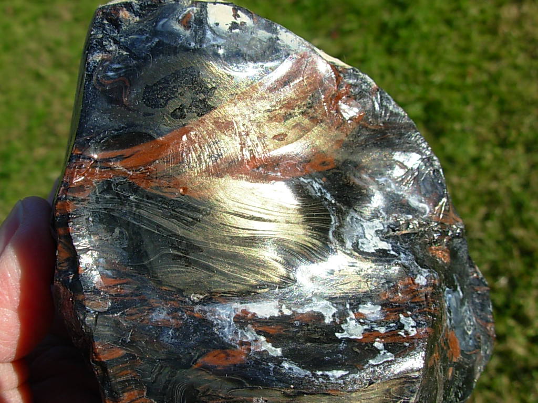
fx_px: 591
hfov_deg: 49.0
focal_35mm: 38
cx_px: 269
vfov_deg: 37.7
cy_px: 202
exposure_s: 1/395
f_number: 4.9
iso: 50
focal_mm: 6.3
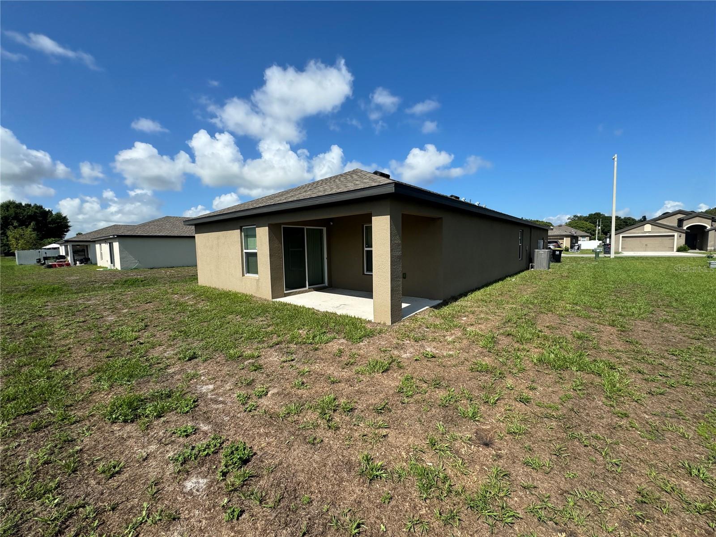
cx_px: 358
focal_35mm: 14
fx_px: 290
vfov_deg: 85.7
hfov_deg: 102.1
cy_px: 268
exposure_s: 1/2208
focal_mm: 2.22
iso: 50
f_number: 2.2
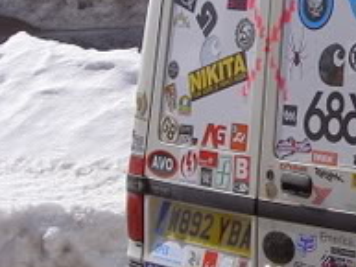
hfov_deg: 12.9
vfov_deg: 10.2
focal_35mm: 146
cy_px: 140
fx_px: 1502
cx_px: 498
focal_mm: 9
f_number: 4.9
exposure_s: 1/800
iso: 50
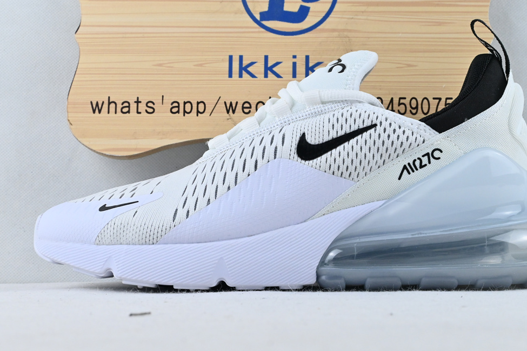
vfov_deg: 21.0
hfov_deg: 31.1
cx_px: 304
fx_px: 946
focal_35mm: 65
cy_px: 179
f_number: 10
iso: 1000
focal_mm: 35
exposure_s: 1/160
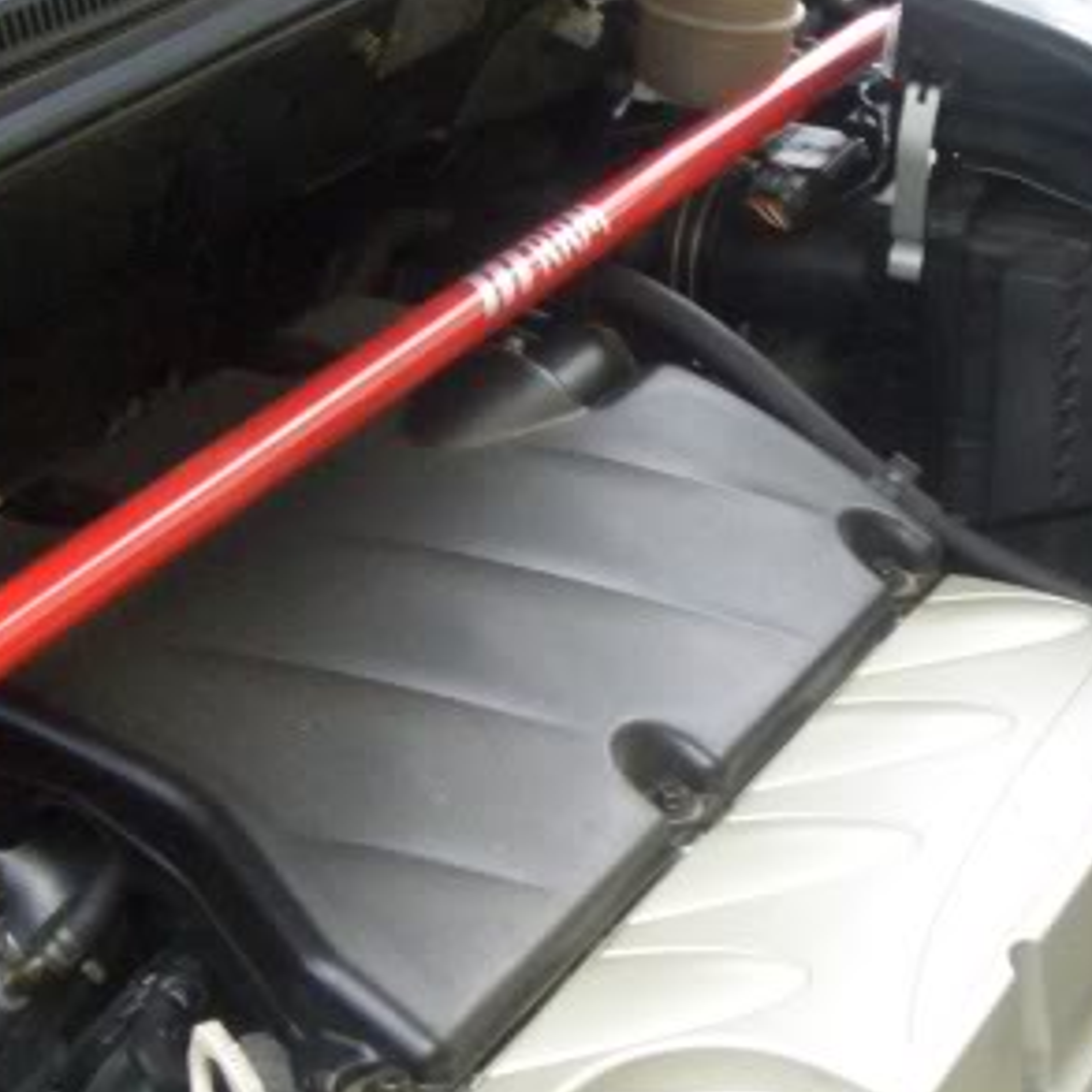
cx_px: 544
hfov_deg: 19.9
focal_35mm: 87
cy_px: 611
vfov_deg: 19.9
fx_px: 3105
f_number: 4
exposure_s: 1/125
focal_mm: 4.8
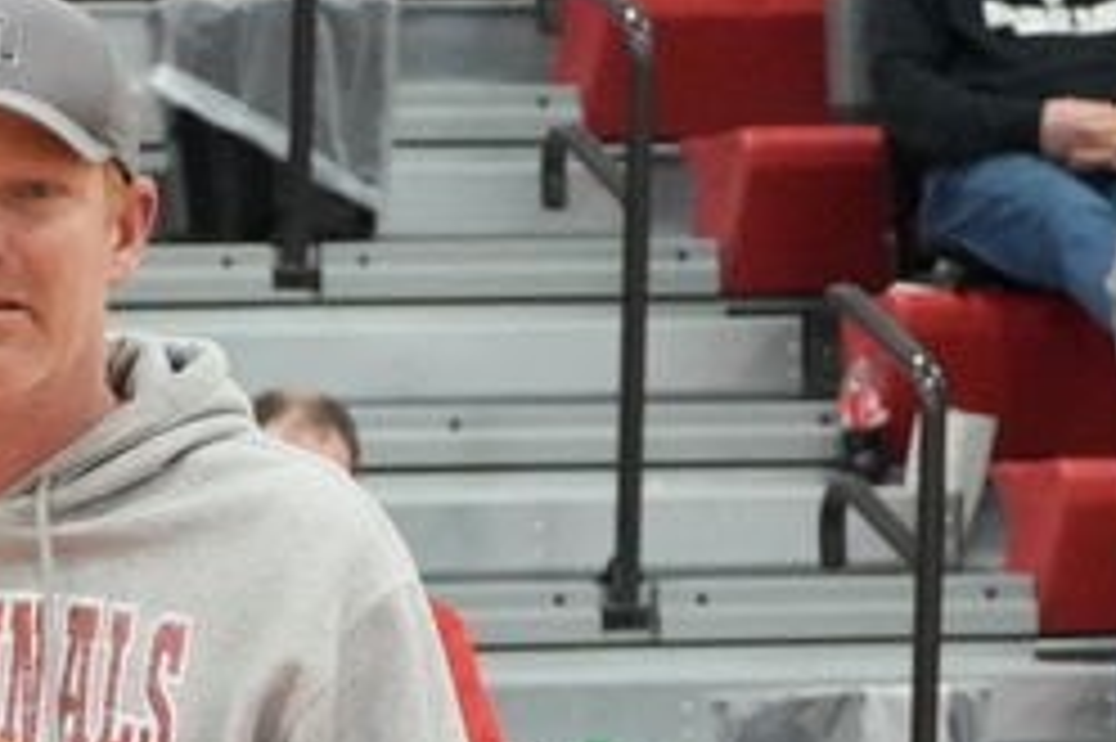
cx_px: -760
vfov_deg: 3.3
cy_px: 942
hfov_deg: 4.9
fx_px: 12858
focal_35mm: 415
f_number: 5.6
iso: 5000
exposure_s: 1/250
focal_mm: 67
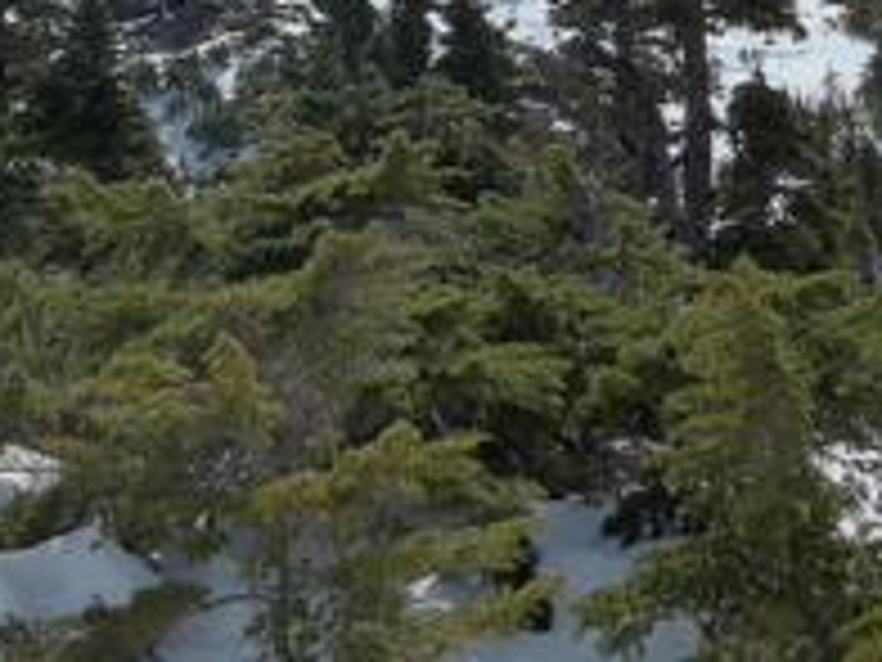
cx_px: 306
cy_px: -2
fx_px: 1885
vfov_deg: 19.3
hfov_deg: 26.2
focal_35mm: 74
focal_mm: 6
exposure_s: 1/800
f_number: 7.1
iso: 160
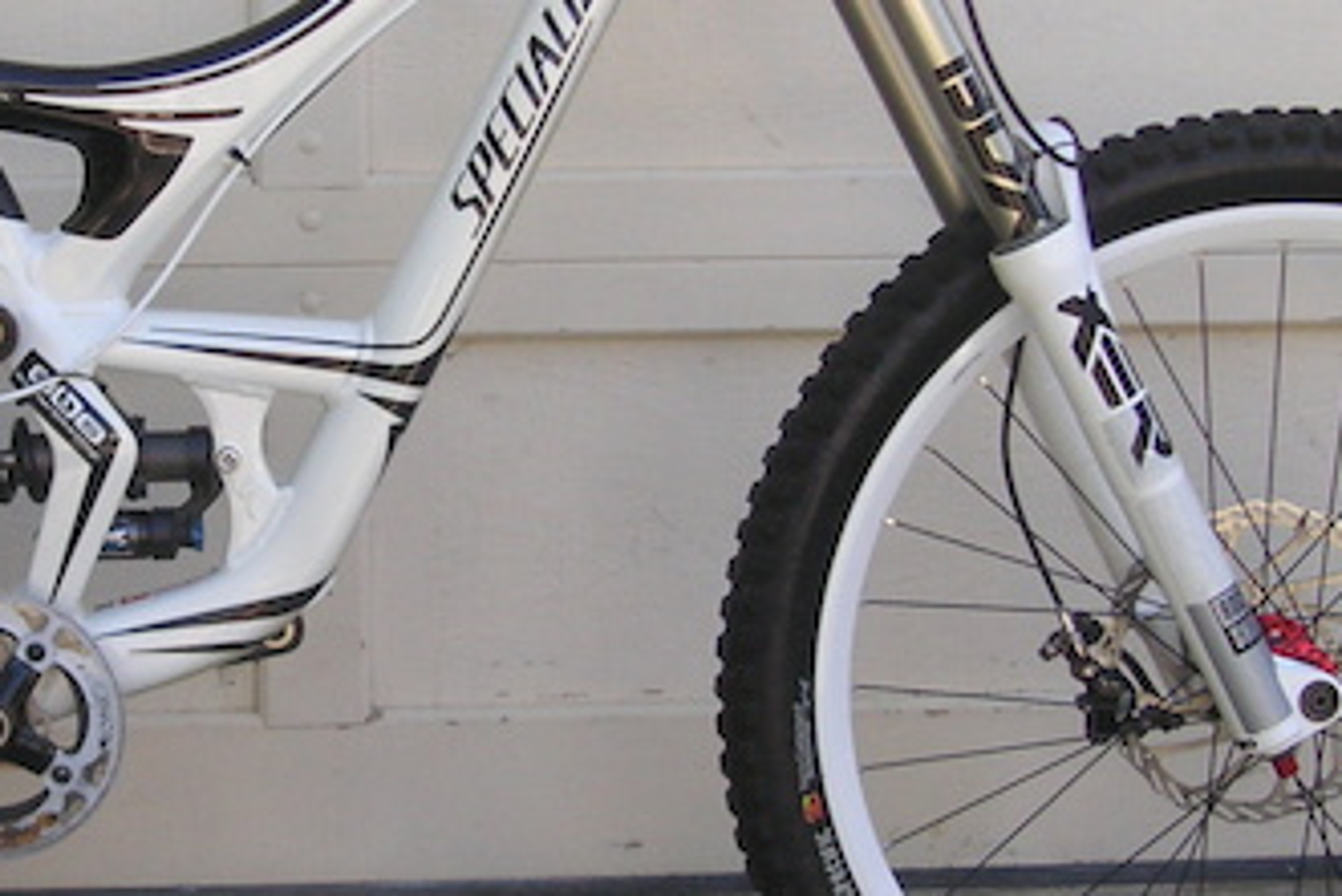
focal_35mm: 93
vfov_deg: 14.7
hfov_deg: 21.6
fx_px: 3468
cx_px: 235
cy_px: 405
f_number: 2.8
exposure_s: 1/180
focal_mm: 6.1
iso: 50
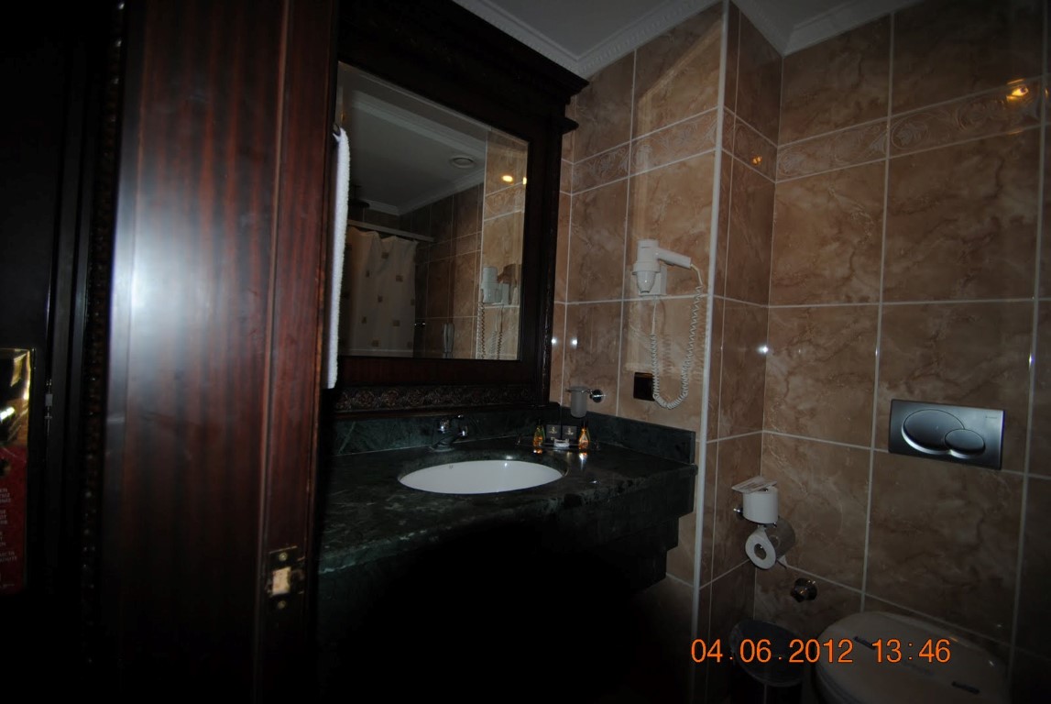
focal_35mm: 15
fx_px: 438
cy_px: 352
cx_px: 526
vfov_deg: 77.5
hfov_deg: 100.3
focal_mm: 10
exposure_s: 1/60
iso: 200
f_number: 3.5
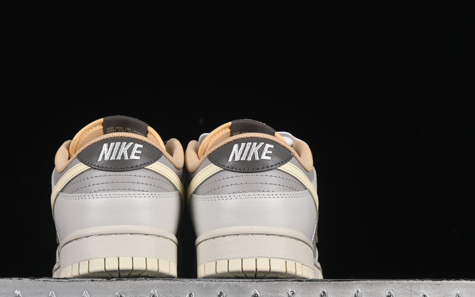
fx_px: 1281
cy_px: 150
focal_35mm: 99
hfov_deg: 21.0
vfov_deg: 13.2
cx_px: 183
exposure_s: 1/80
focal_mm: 50
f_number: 8
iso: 160
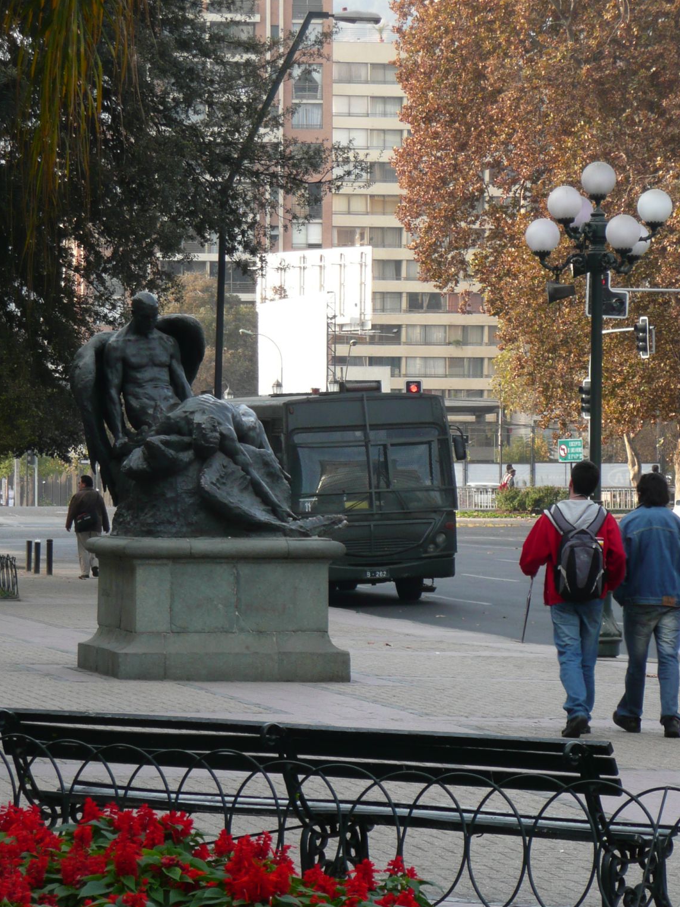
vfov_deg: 11.6
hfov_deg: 8.7
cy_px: 456
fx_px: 4453
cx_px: 339
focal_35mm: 170
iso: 100
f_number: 4.8
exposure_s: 1/60
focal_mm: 23.1
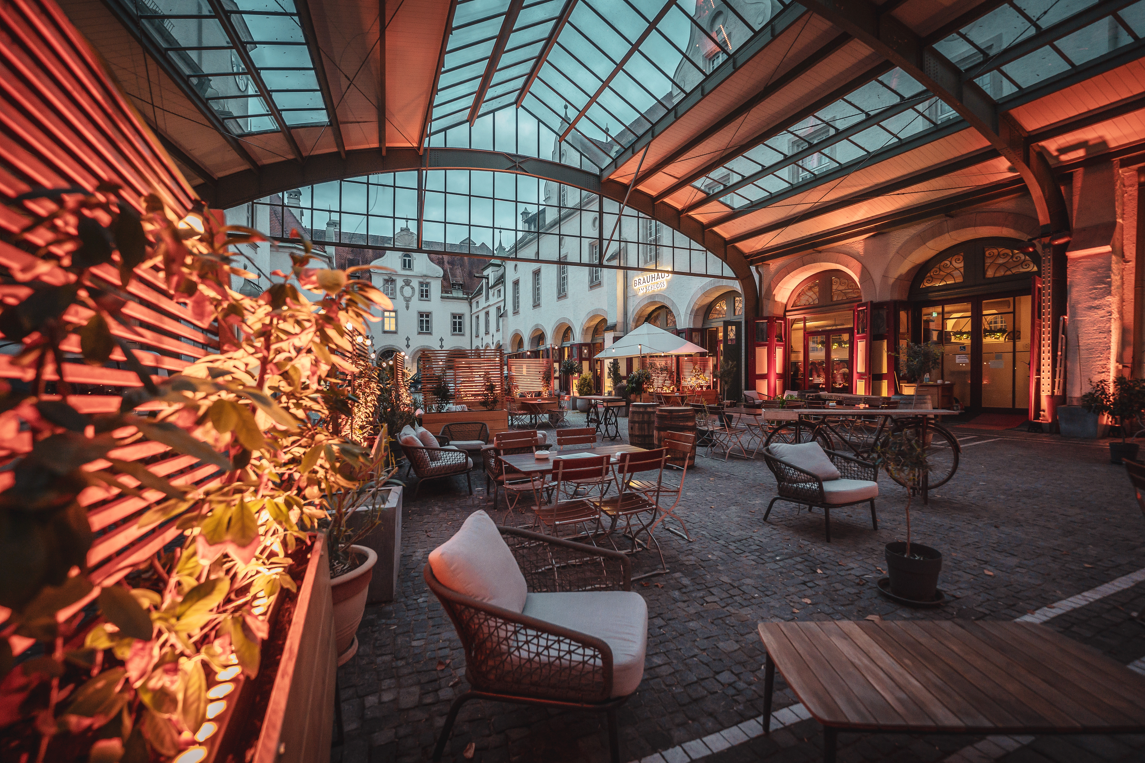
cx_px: 572
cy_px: 382
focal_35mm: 14
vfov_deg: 81.2
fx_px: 445
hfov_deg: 104.3
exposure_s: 1/125
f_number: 2.8
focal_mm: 14
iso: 2000
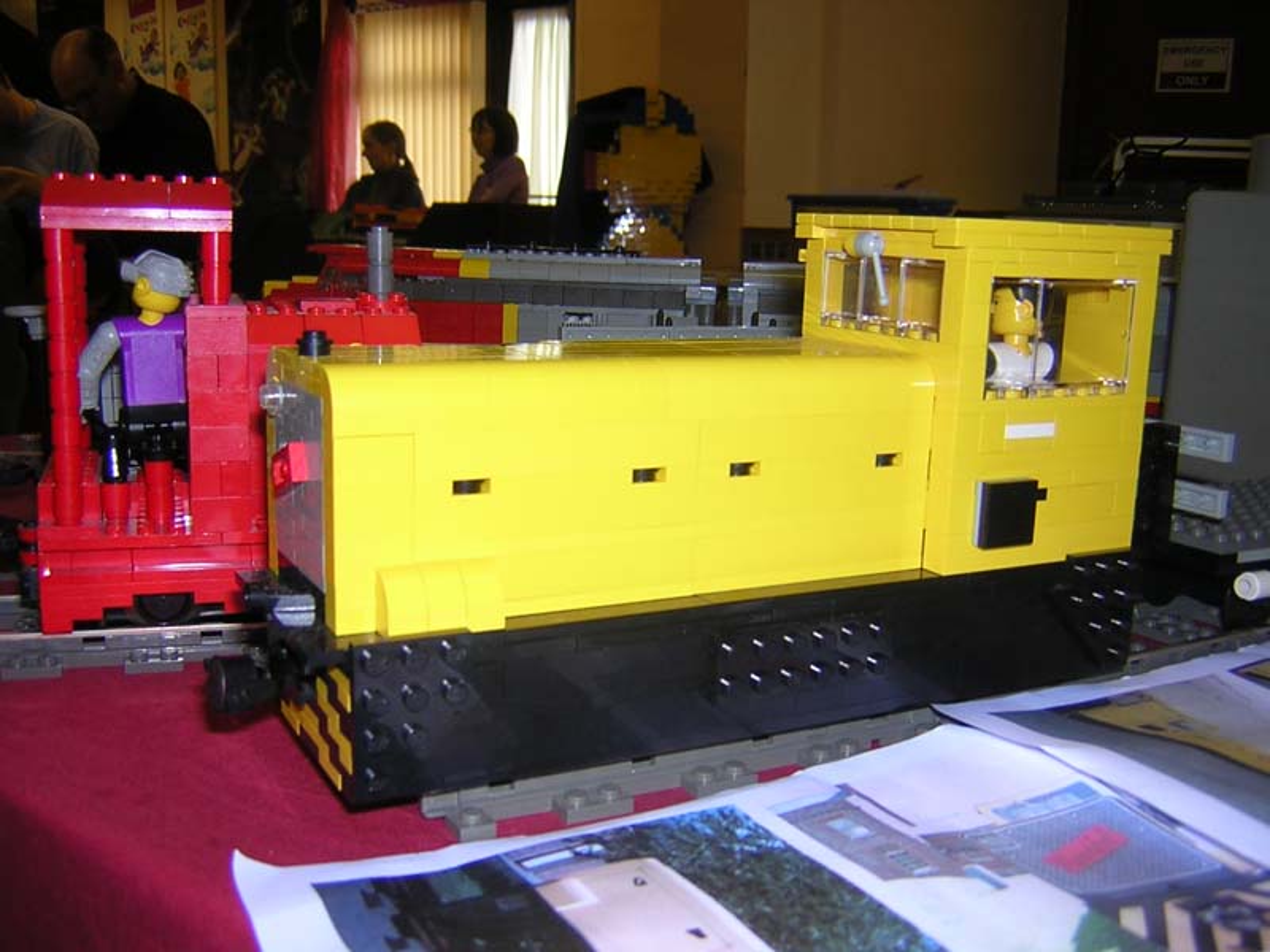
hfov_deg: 51.4
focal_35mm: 36
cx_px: 635
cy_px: 476
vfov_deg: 39.7
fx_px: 1321
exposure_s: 1/60.1
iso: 100
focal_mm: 4.7
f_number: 2.6
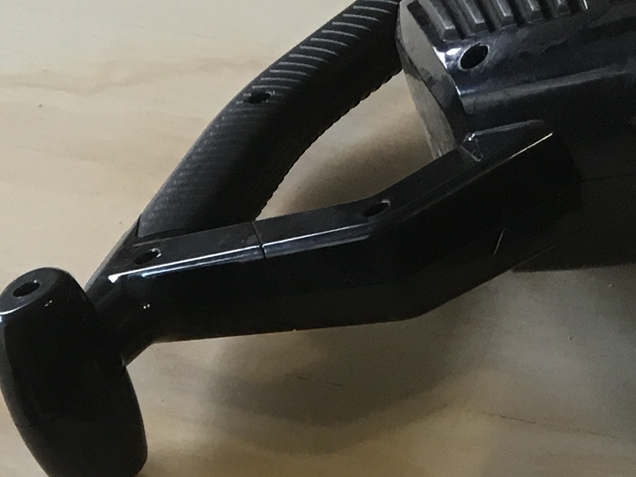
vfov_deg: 11.8
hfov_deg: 16.2
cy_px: 761
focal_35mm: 119
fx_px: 2186
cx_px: 4
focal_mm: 4.15
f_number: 2.2
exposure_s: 1/30
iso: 80
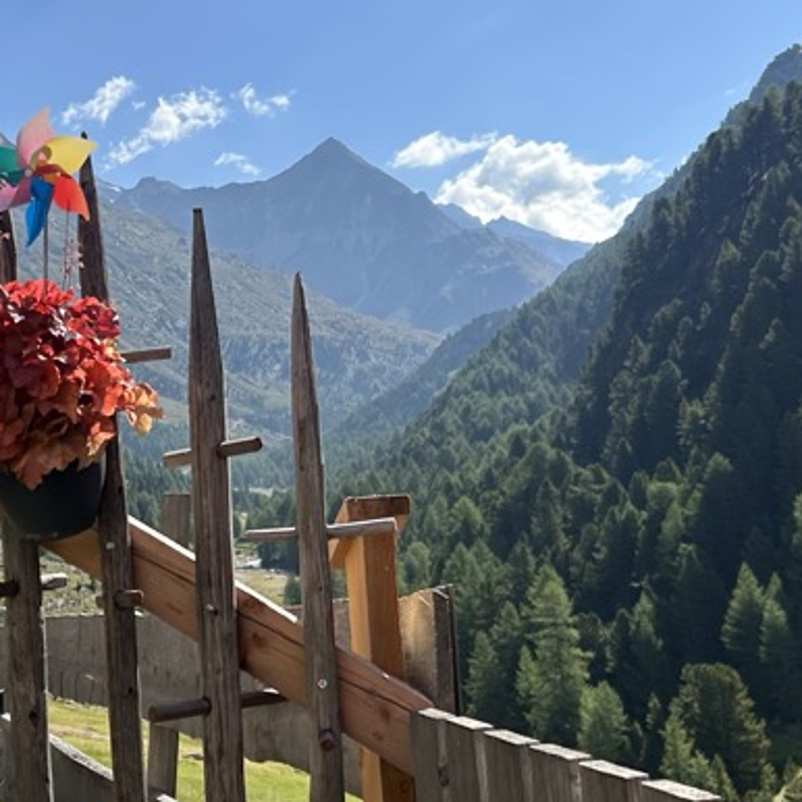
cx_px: 175
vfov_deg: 28.1
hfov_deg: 27.7
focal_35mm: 61
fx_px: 1599
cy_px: 330
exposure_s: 1/4274
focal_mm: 5.7
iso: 50
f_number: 1.5
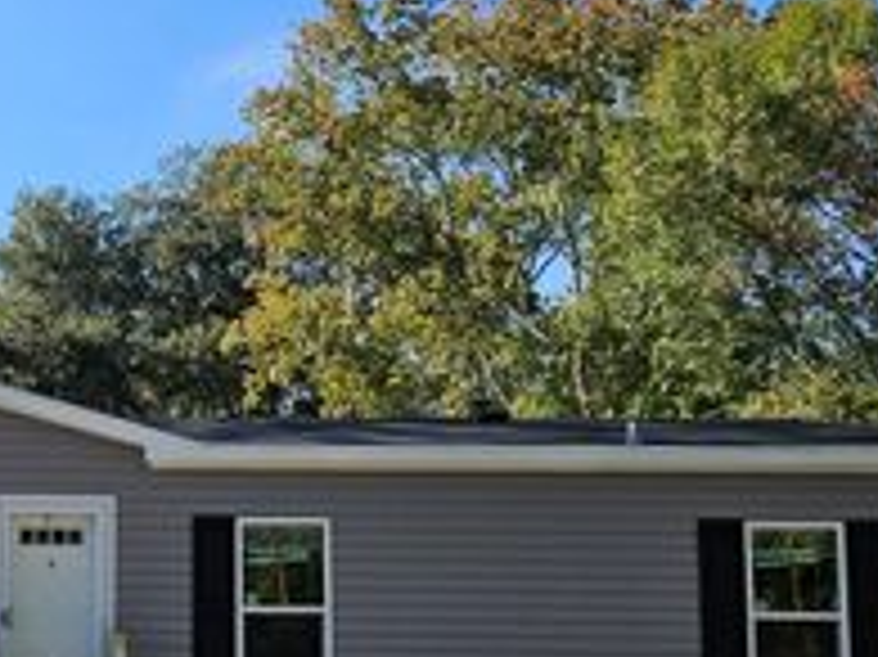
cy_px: 508
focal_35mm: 59
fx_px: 1496
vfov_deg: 24.5
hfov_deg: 30.3
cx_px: -14
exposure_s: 1/2000
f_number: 1.8
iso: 25
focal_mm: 5.4
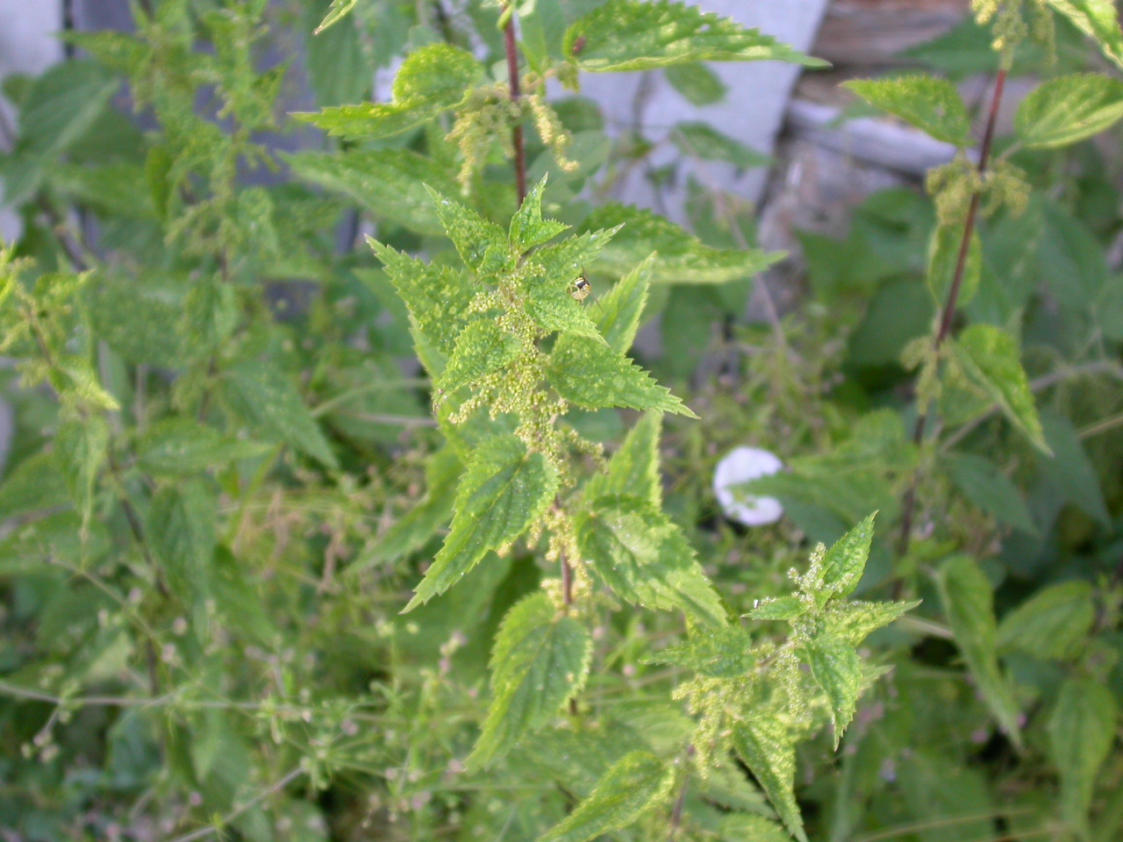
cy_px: 421
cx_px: 562
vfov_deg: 28.0
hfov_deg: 36.8
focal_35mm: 52
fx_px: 1687
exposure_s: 1/61.3
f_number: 2.9
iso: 100
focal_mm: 10.9
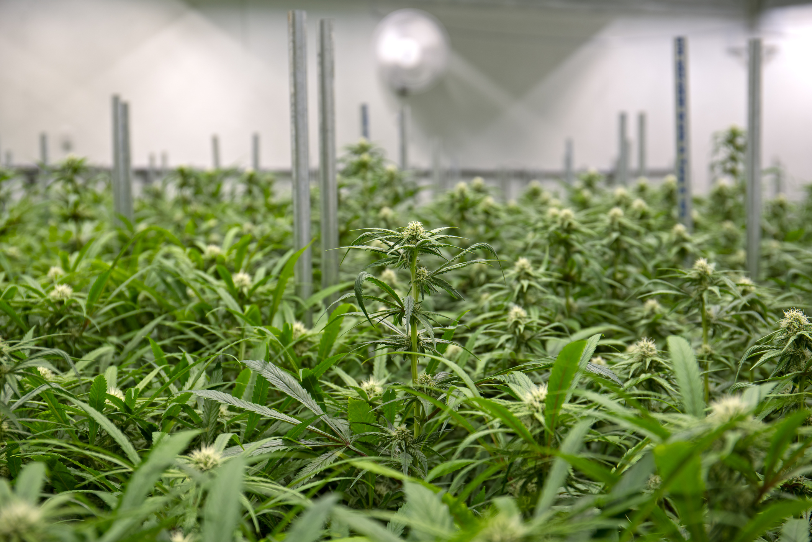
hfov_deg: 33.9
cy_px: 271
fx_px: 1331
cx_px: 406
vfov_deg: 23.0
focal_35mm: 59
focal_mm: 59
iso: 100
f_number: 5.6
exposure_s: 1/320
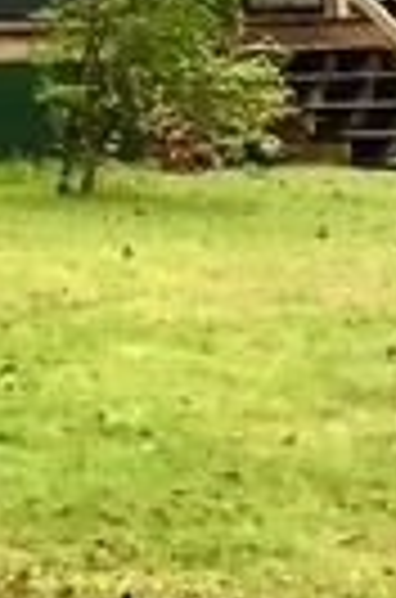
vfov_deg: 8.6
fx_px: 3732
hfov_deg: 4.8
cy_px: -647
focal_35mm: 225
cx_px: -1773
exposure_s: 1/120
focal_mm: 3.99
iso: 32
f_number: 1.8
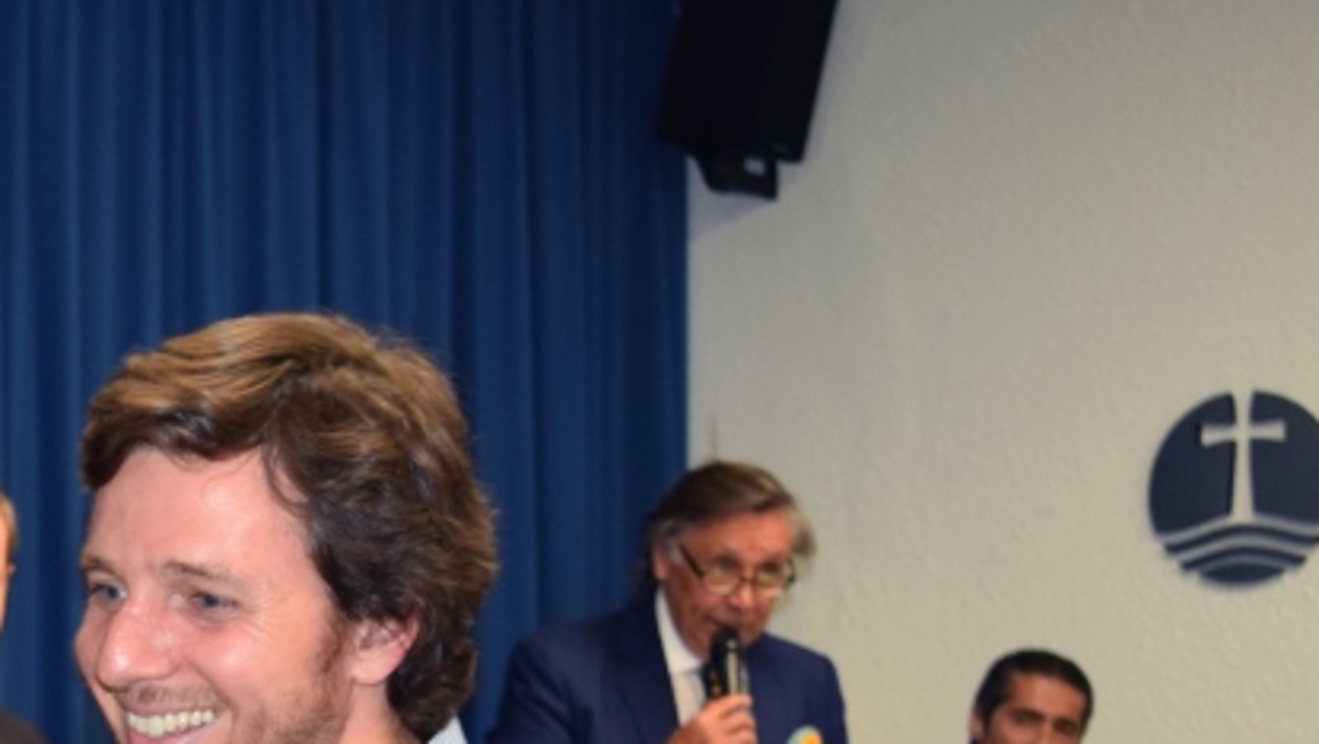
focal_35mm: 93
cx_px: -127
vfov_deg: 12.6
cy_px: 994
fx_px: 3255
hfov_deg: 21.7
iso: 800
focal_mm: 24
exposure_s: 1/100
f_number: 5
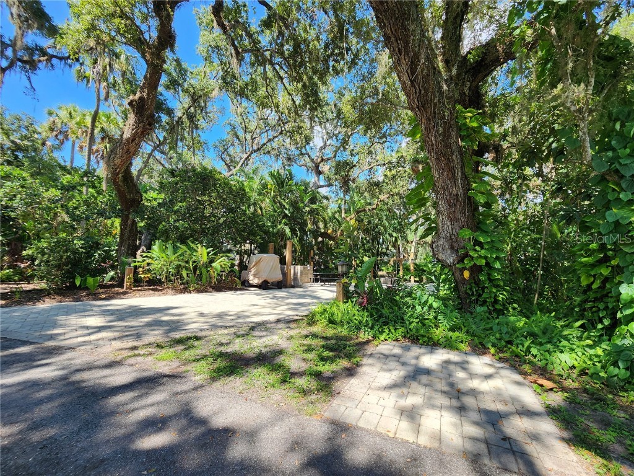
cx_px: 317
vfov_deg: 89.9
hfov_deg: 106.2
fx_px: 238
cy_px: 238
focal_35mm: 13
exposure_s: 1/430
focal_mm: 2.2
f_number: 2.2
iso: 50
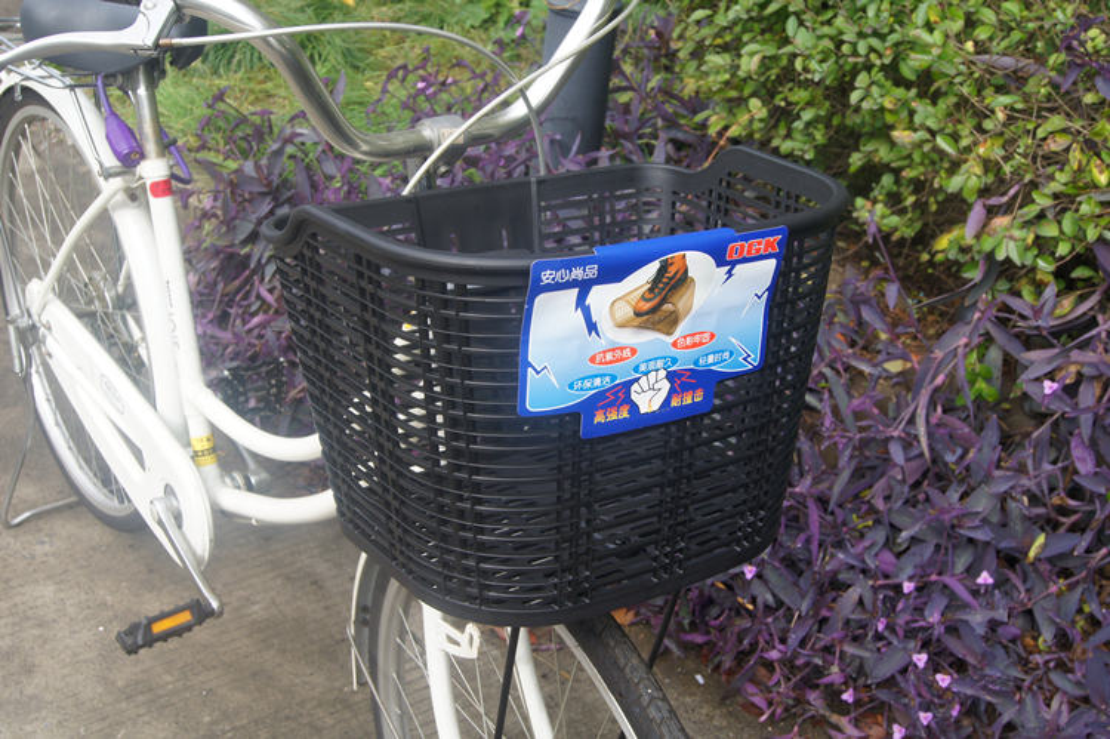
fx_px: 1294
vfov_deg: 31.9
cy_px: 370
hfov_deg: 46.4
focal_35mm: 42
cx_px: 555
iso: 200
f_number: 10
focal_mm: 28
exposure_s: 1/100
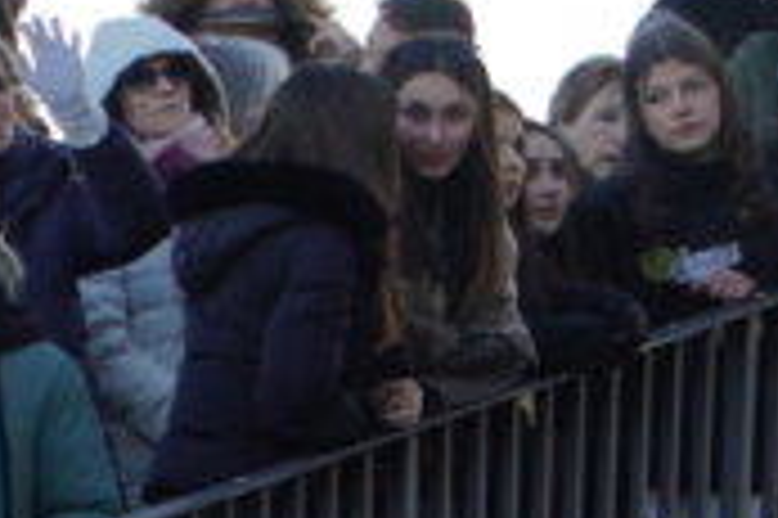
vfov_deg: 2.2
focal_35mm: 612
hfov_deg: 3.3
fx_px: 13207
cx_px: -1453
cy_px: 592
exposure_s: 1/100
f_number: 4.5
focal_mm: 55
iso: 125
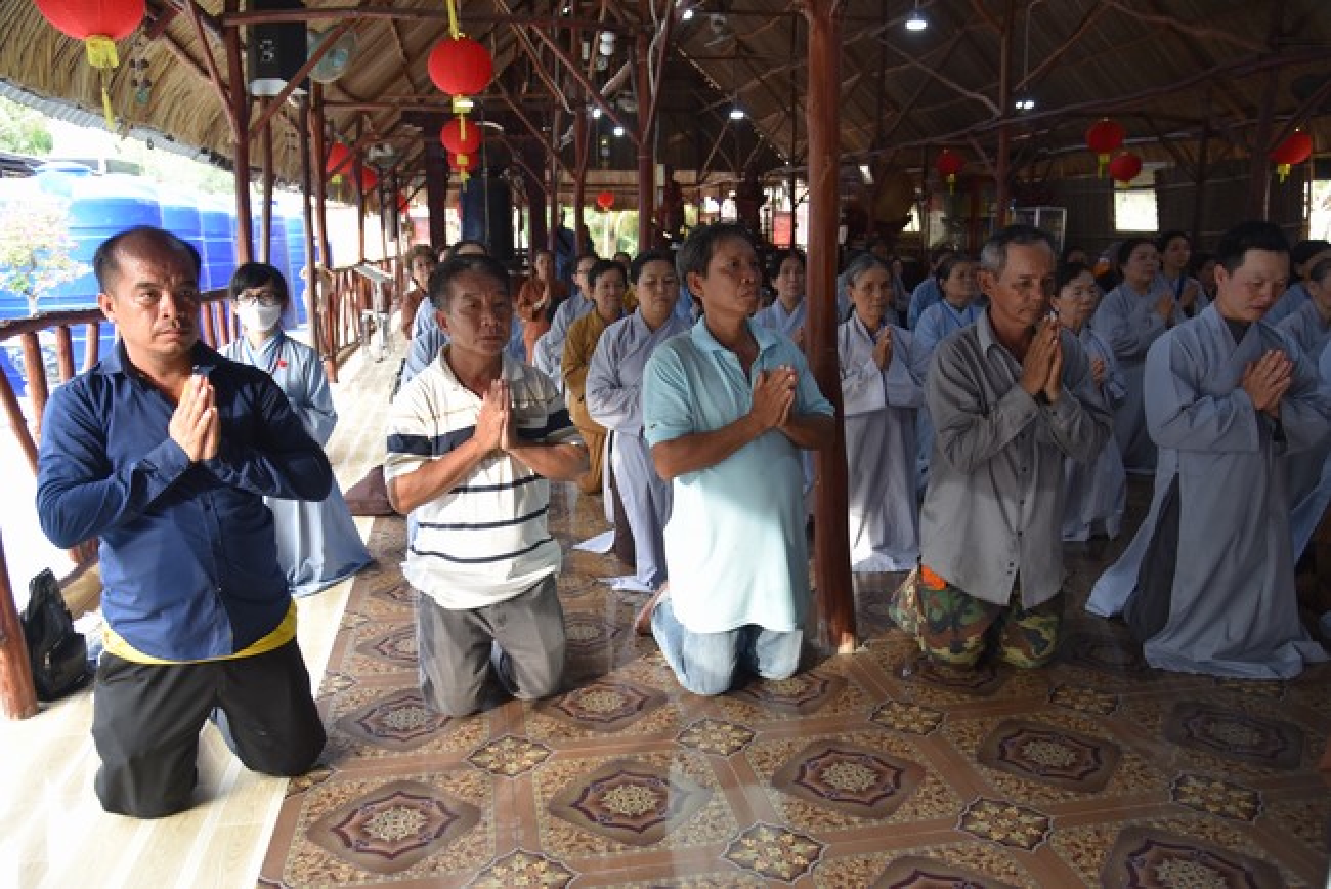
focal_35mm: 28
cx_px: 666
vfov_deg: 46.4
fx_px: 1036
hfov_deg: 65.4
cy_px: 444
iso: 500
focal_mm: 28
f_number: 4
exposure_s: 1/60
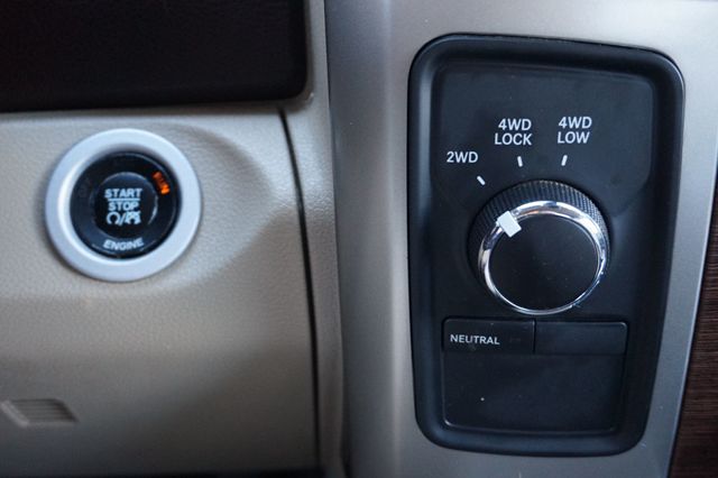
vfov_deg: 35.5
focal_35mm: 38
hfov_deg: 51.3
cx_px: 359
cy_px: 239
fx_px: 747
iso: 2000
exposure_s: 1/60
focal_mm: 25
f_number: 4.5
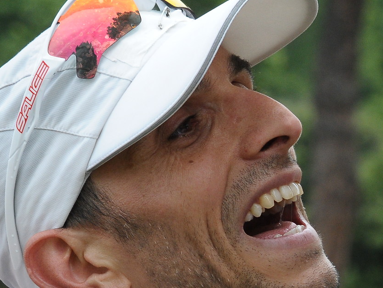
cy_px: 256
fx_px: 4605
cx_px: 220
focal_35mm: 416
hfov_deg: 4.8
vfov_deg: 3.6
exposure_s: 1/800
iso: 2500
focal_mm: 150
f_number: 14
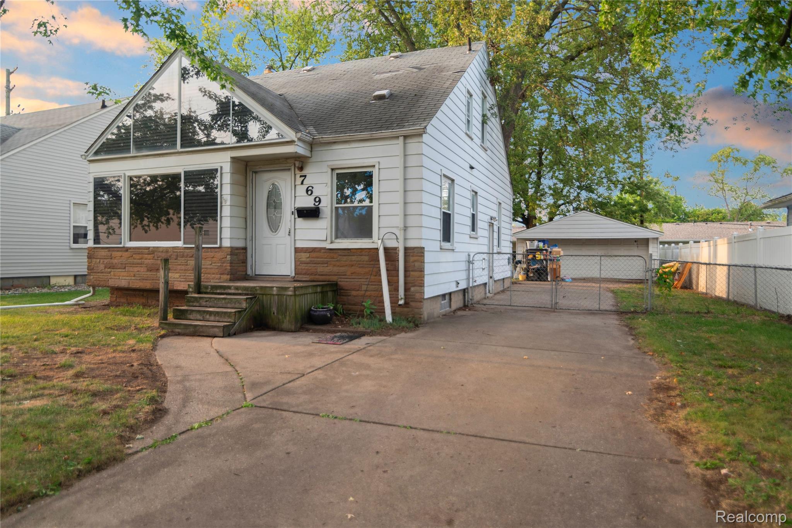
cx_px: 396
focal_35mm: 22
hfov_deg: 78.6
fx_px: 484
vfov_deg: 57.2
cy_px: 264
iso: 250
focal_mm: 22
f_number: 2.8
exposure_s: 1/200
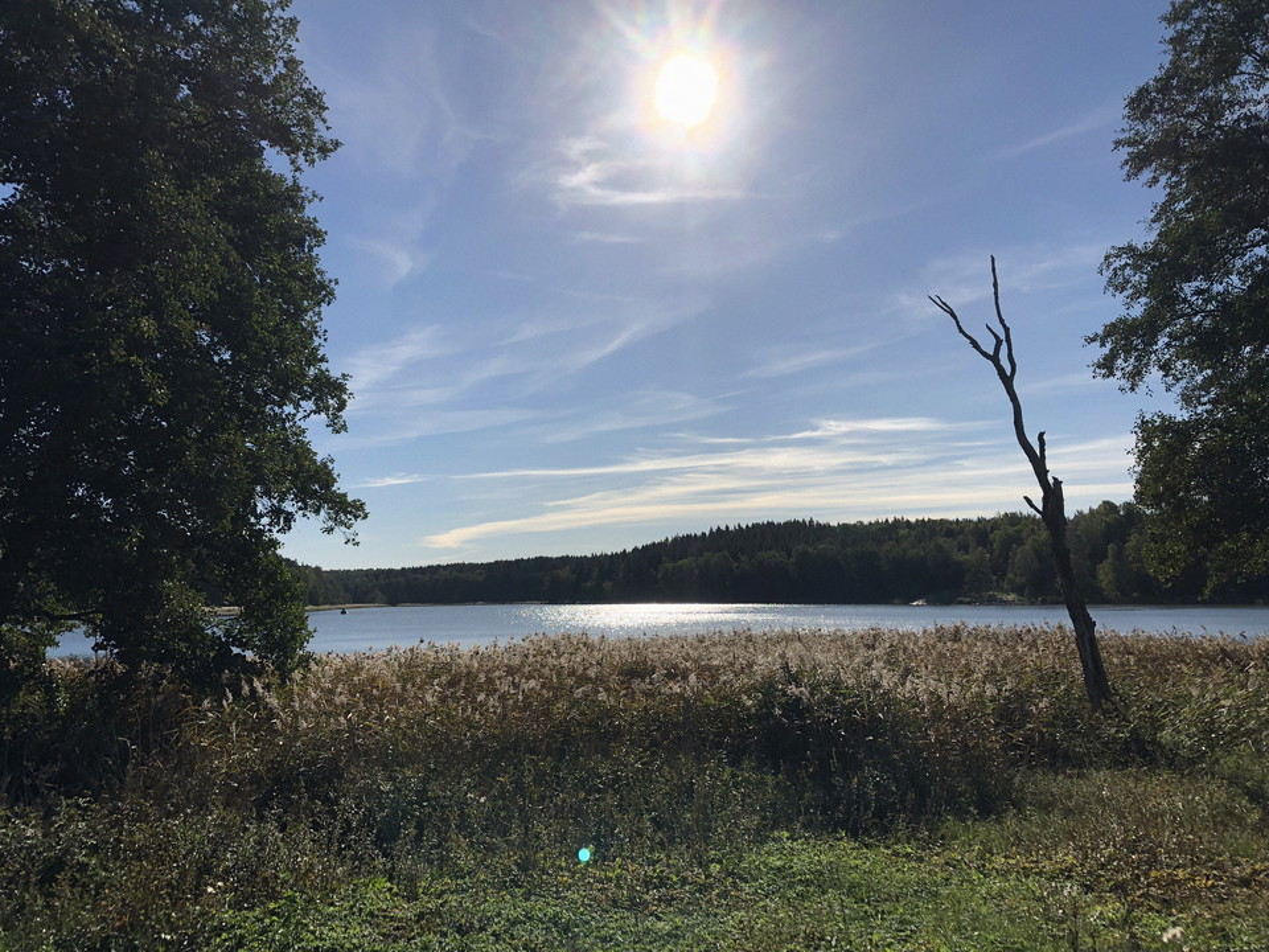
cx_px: 634
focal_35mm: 28
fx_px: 1026
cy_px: 476
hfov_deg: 63.4
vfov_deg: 49.7
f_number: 1.8
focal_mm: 3.99
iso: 25
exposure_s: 1/4808
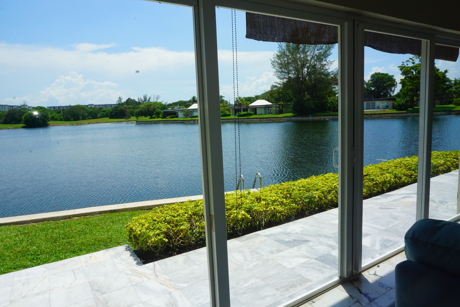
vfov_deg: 53.1
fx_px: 307
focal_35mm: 24
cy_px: 154
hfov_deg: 73.7
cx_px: 230
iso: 320
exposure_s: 1/60
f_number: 22
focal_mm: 16
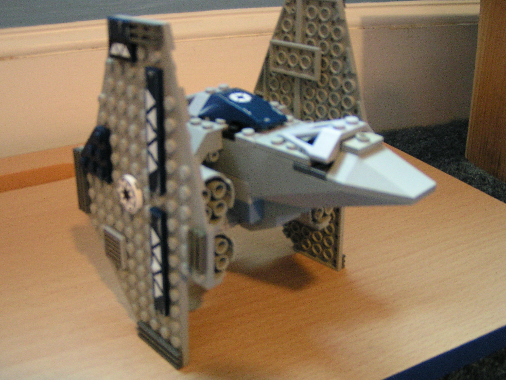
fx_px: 570
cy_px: 191
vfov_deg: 36.8
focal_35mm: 39
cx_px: 251
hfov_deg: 47.9
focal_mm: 5.8
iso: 200
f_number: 2.8
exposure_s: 1/4
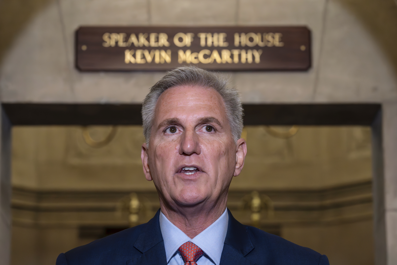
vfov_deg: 10.2
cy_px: 132
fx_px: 1489
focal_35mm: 135
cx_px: 198
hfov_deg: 15.2
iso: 6400
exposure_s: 1/200
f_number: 7.1
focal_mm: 135
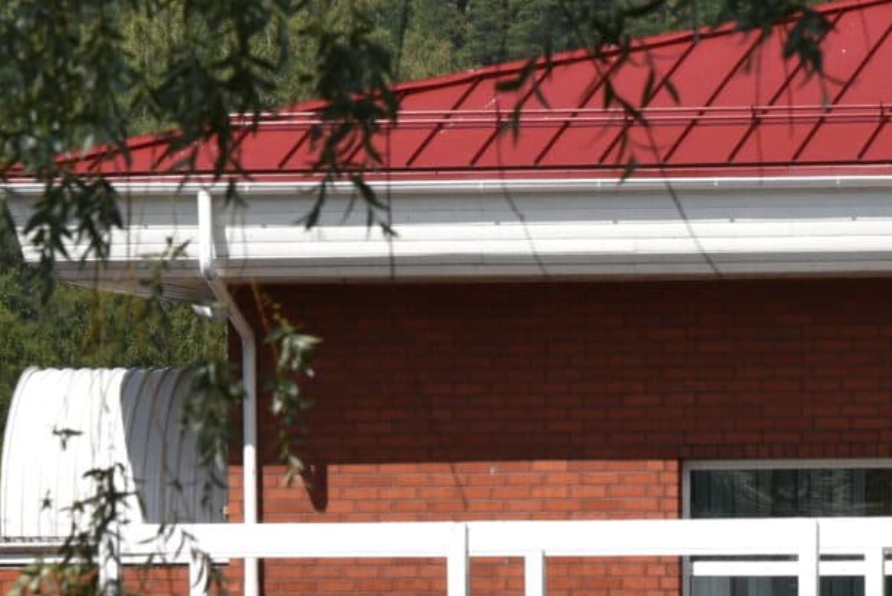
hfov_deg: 4.1
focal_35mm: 500
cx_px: 439
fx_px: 12394
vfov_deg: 2.7
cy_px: 882
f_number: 13
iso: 500
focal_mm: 120
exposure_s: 1/640
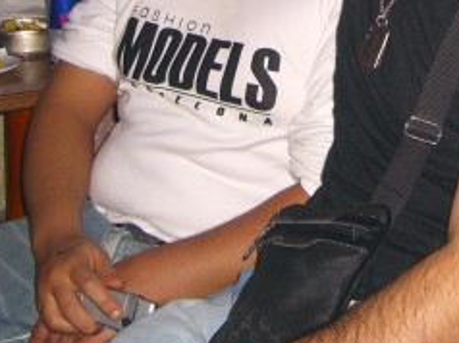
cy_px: -60
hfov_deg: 20.2
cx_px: 386
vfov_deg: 14.9
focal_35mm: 96
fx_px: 1272
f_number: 2.8
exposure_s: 1/60
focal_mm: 7.9
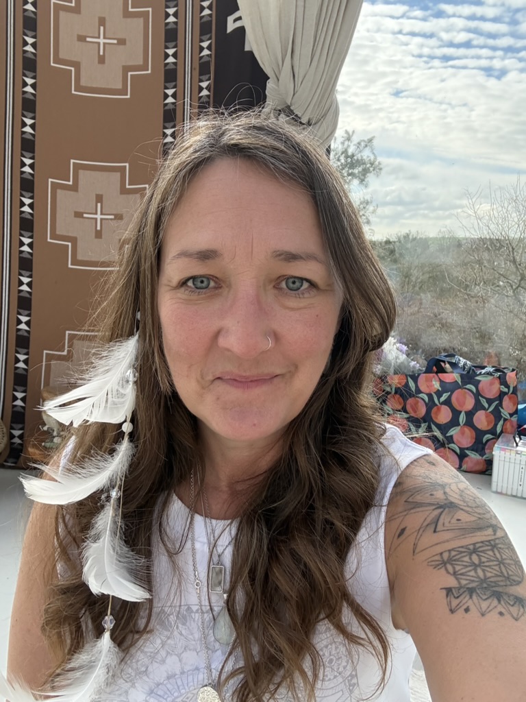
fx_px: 608
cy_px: 351
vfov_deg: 60.0
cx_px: 263
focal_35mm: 30
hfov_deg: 46.8
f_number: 1.9
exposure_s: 1/244
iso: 64
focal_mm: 2.69
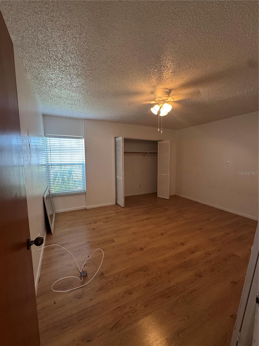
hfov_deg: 85.7
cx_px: 130
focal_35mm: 14
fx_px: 140
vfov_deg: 102.1
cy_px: 173
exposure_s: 1/60
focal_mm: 2.22
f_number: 2.2
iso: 500
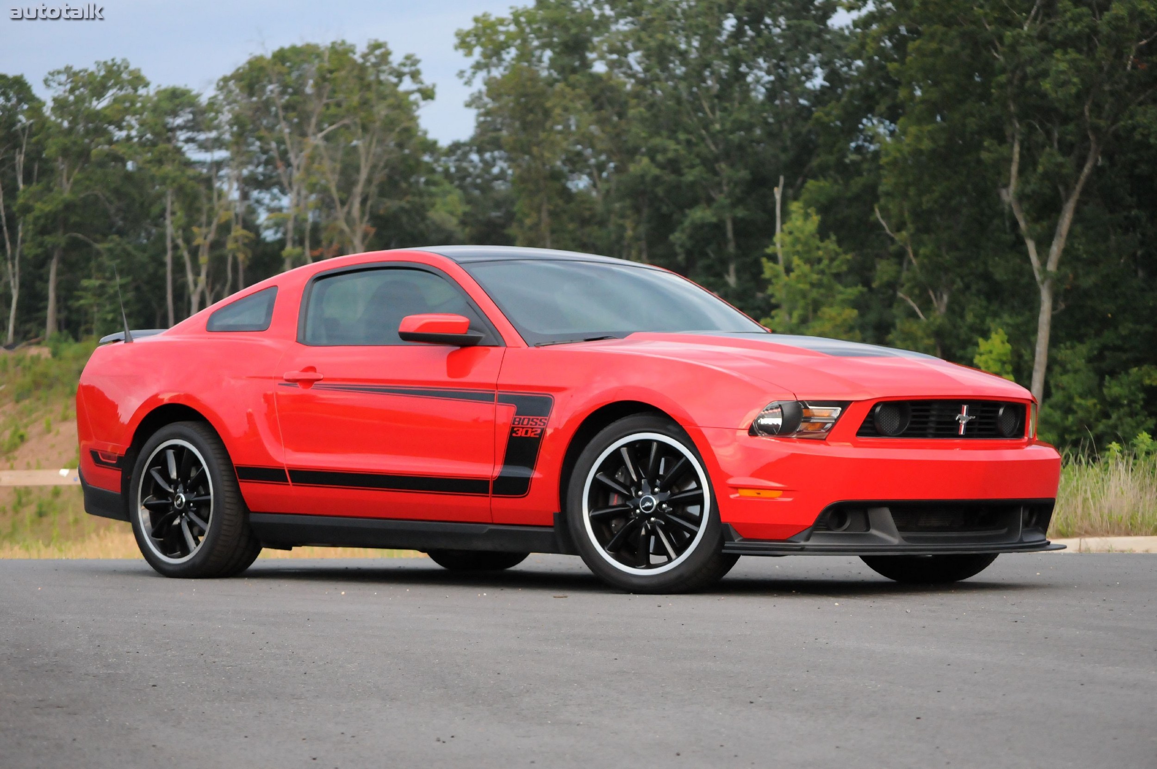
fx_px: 3371
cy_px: 384
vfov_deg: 13.0
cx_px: 578
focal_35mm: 105
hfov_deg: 19.5
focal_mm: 70
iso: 2000
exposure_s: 1/160
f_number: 5.6
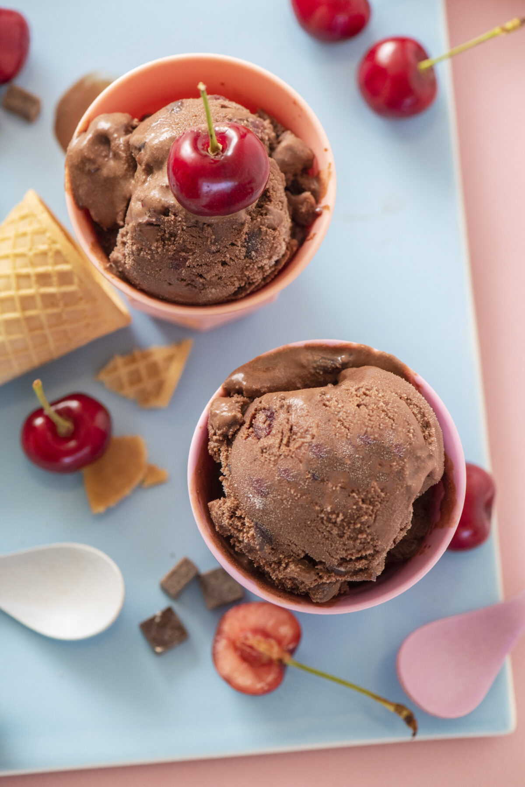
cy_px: 394
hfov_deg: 13.1
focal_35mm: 105
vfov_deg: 19.5
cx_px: 262
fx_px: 2295
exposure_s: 1/200
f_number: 9
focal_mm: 105
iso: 1250
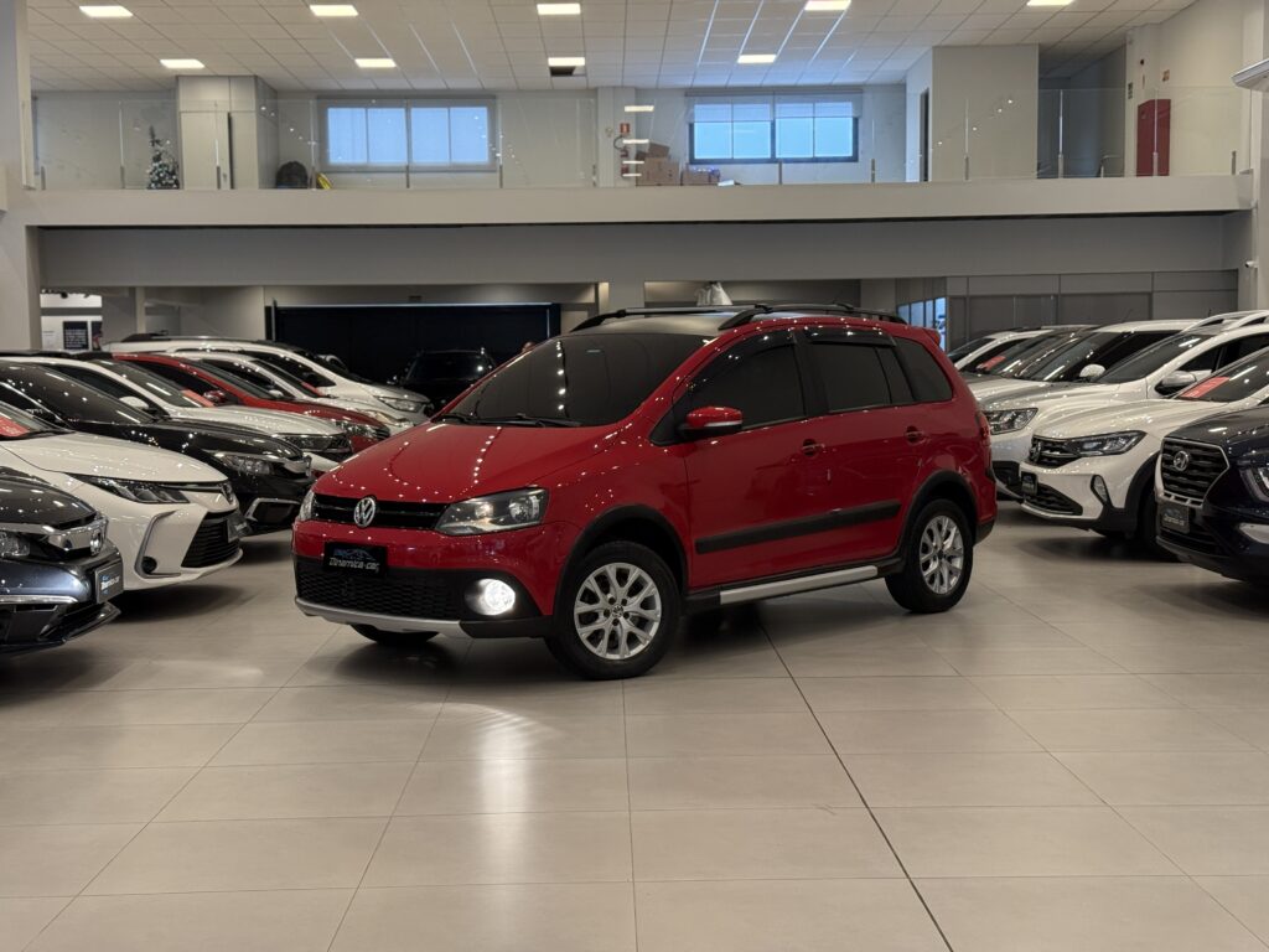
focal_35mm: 48
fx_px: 1760
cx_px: 634
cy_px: 476
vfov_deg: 30.3
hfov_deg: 39.7
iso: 250
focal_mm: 6.76
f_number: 1.78
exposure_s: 1/120
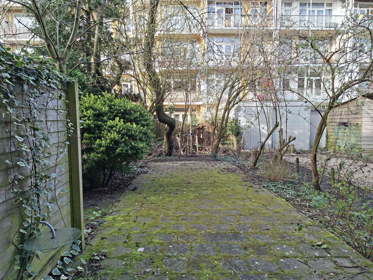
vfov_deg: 58.9
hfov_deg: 73.9
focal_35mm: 23
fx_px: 248
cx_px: 186
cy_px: 140
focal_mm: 5.54
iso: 50
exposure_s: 1/305
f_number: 1.8
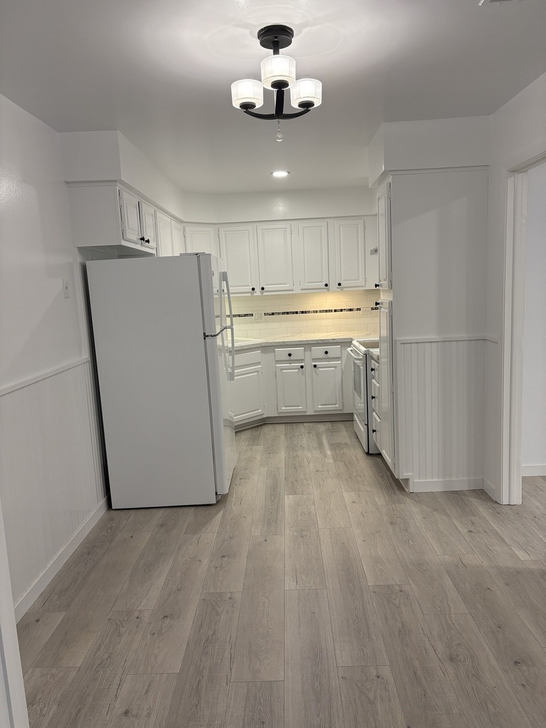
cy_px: 364
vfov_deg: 67.3
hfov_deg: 53.1
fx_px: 547
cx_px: 273
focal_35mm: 26
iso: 125
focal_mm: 5.96
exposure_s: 1/125
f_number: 1.6
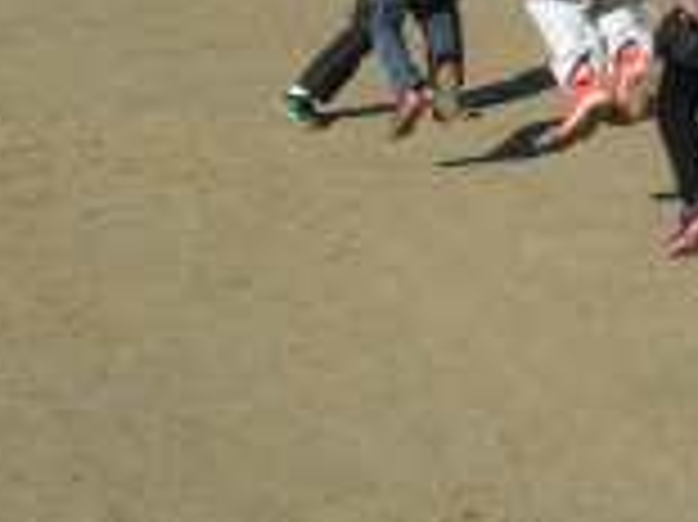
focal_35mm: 99
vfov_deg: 14.5
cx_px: 865
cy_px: -94
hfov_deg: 18.7
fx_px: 1995
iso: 80
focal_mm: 4.24
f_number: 7.9
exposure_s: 1/250
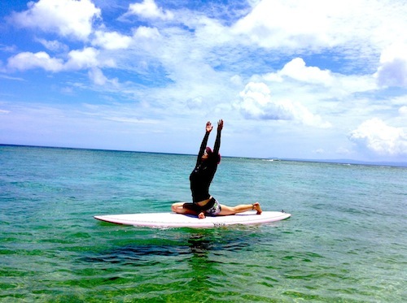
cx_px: 204
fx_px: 387
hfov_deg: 55.4
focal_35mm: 33
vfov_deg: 42.8
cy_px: 152
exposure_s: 1/2519
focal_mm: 3.3
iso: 32
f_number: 2.4
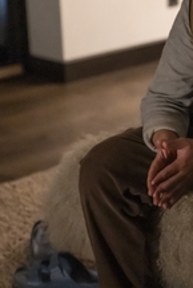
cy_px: 96
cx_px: 254
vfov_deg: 13.8
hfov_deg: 9.1
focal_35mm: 148
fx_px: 1188
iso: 4000
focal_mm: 57
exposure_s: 1/400
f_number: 2
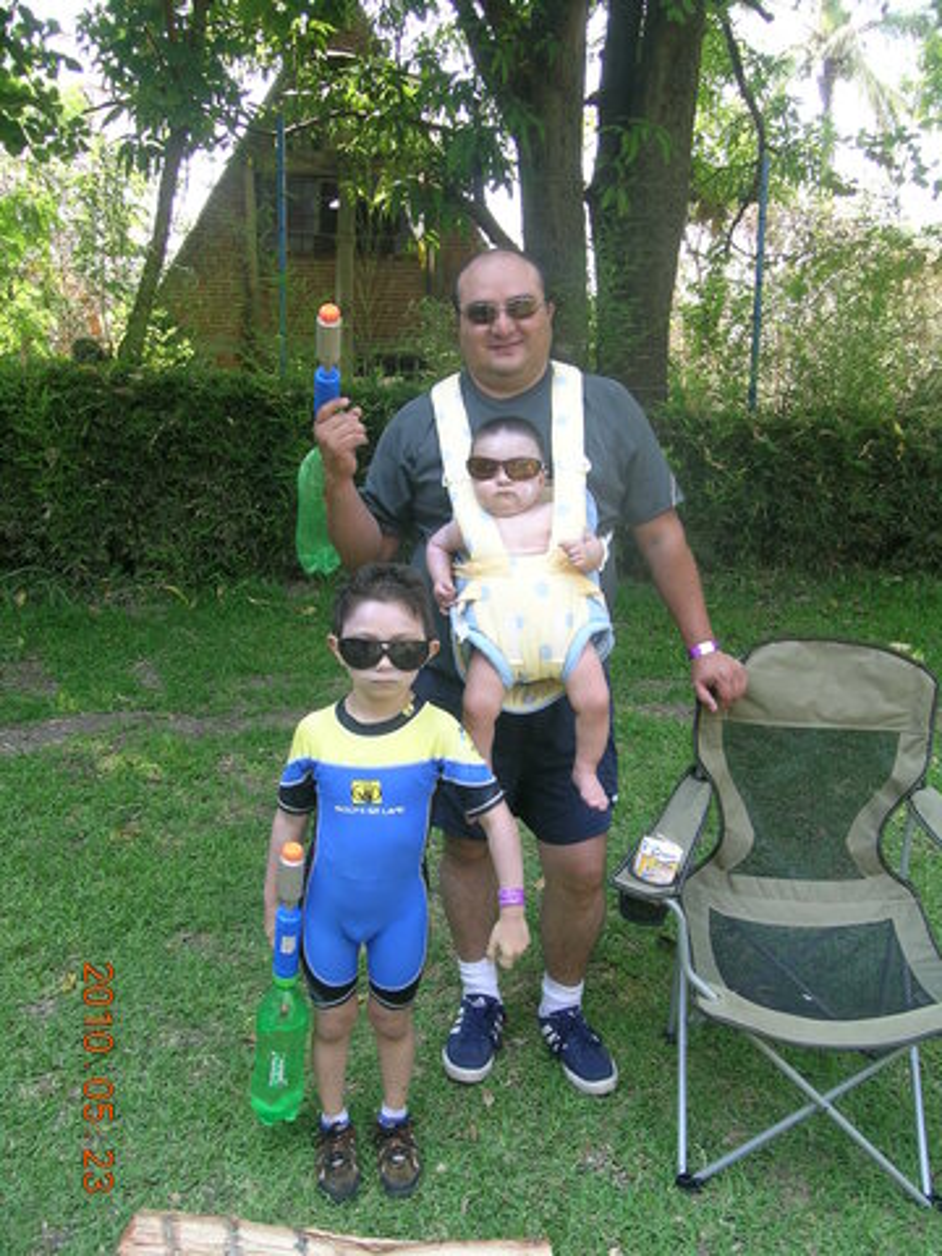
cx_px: 471
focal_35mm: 28
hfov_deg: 49.7
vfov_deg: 63.4
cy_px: 628
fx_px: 1016
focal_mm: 5.8
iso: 50
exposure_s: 1/83.4
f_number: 3.5
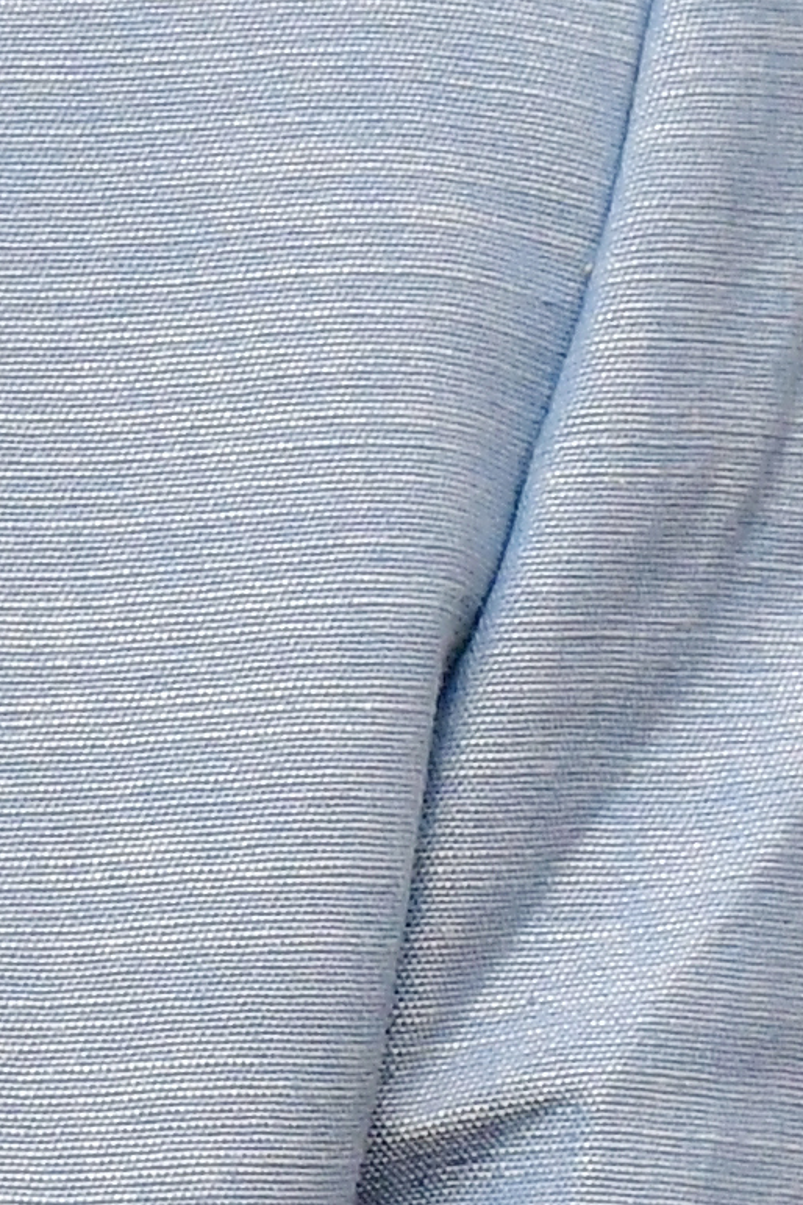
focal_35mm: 563
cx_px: -1845
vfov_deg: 3.6
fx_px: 18836
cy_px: -730
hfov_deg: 2.4
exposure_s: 1/125
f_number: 5.6
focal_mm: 52
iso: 1000
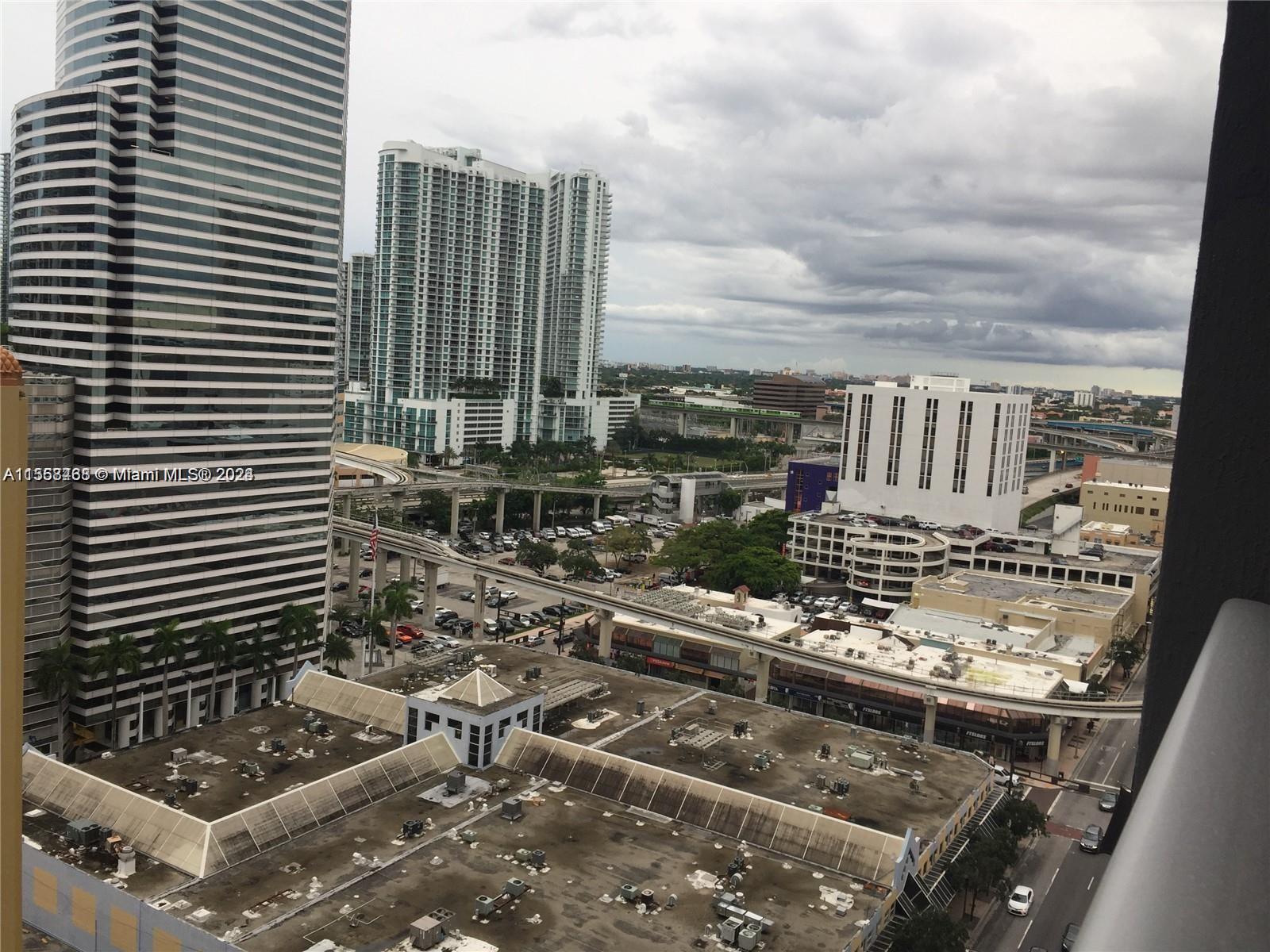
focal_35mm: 29
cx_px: 635
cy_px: 476
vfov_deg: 48.2
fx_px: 1064
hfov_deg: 61.7
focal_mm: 4.15
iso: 32
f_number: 2.2
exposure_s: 1/204
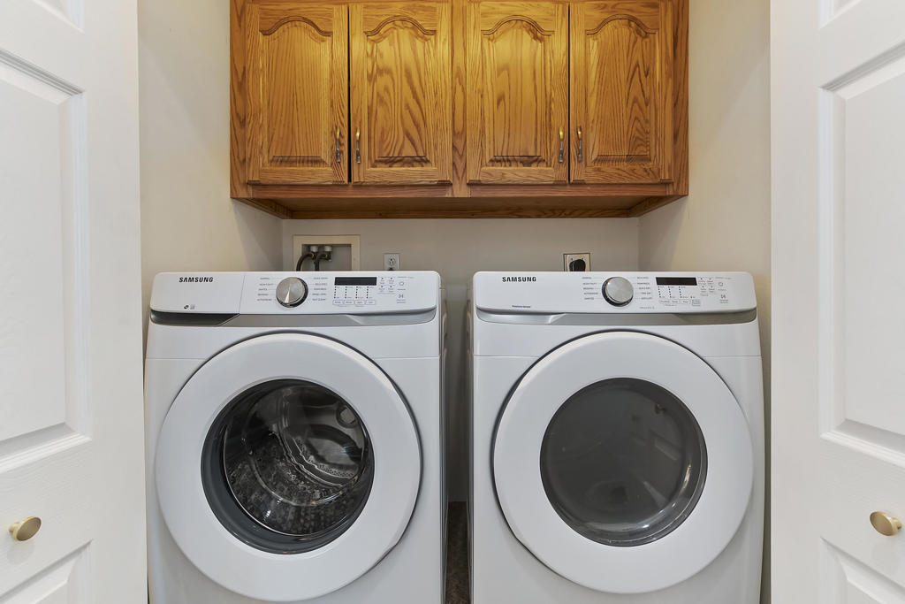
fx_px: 377
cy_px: 302
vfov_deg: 77.3
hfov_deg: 100.4
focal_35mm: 15
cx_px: 452
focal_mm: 10
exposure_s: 1/30
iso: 400
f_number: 8
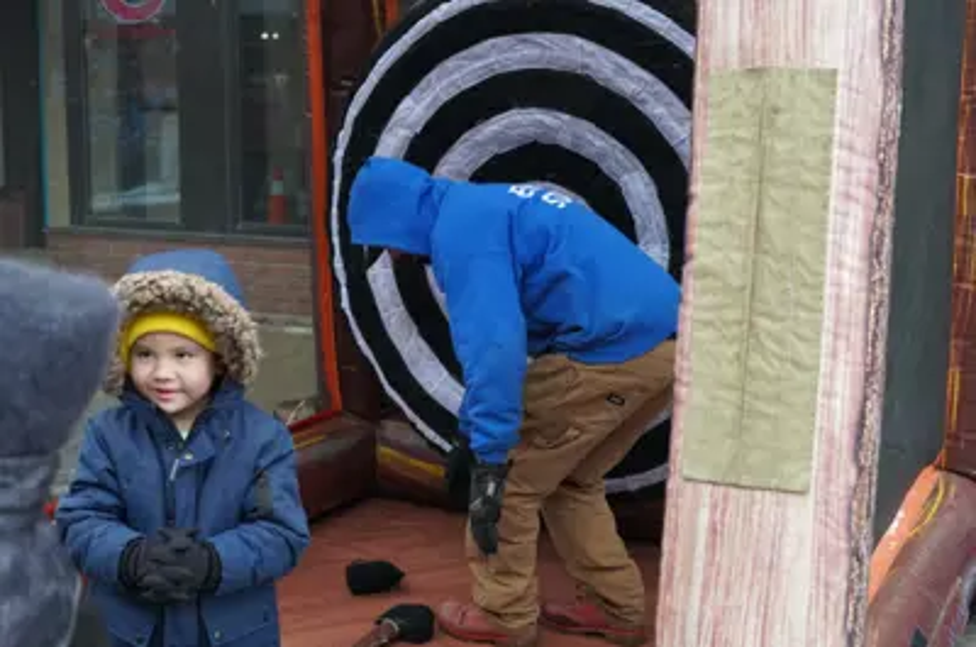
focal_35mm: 50
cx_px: 488
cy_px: 324
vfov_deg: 26.9
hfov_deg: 39.7
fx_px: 1353
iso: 6400
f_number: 4
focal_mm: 50
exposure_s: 1/160
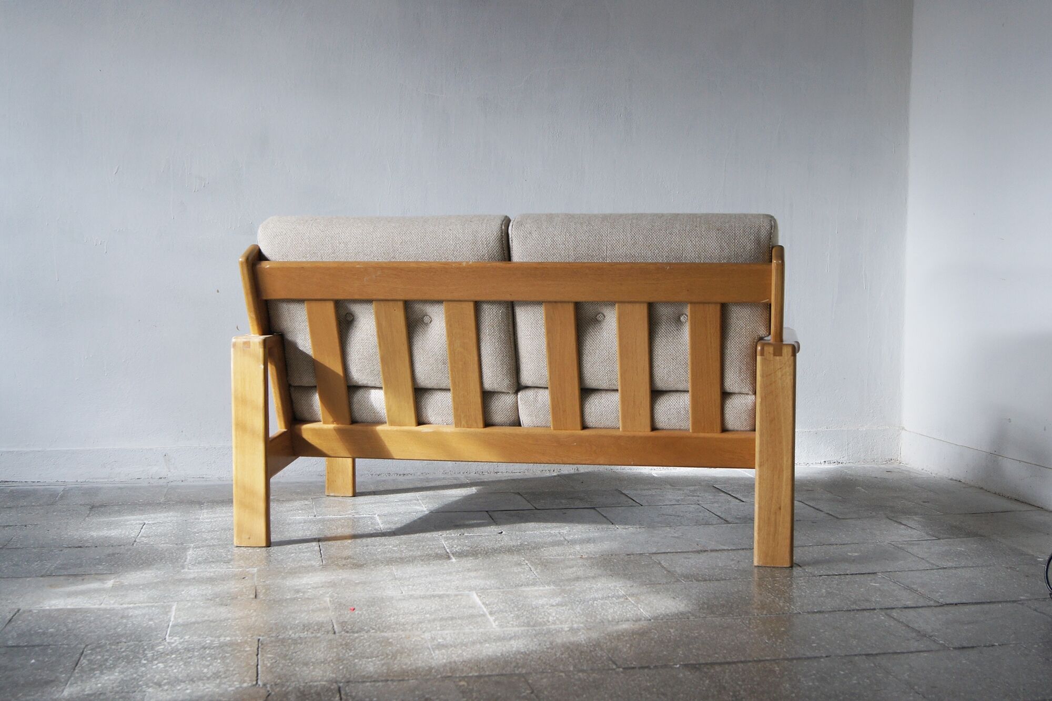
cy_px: 350
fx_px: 1315
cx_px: 526
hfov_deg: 43.6
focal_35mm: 45
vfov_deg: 29.9
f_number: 5.6
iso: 400
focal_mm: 30
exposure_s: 1/125
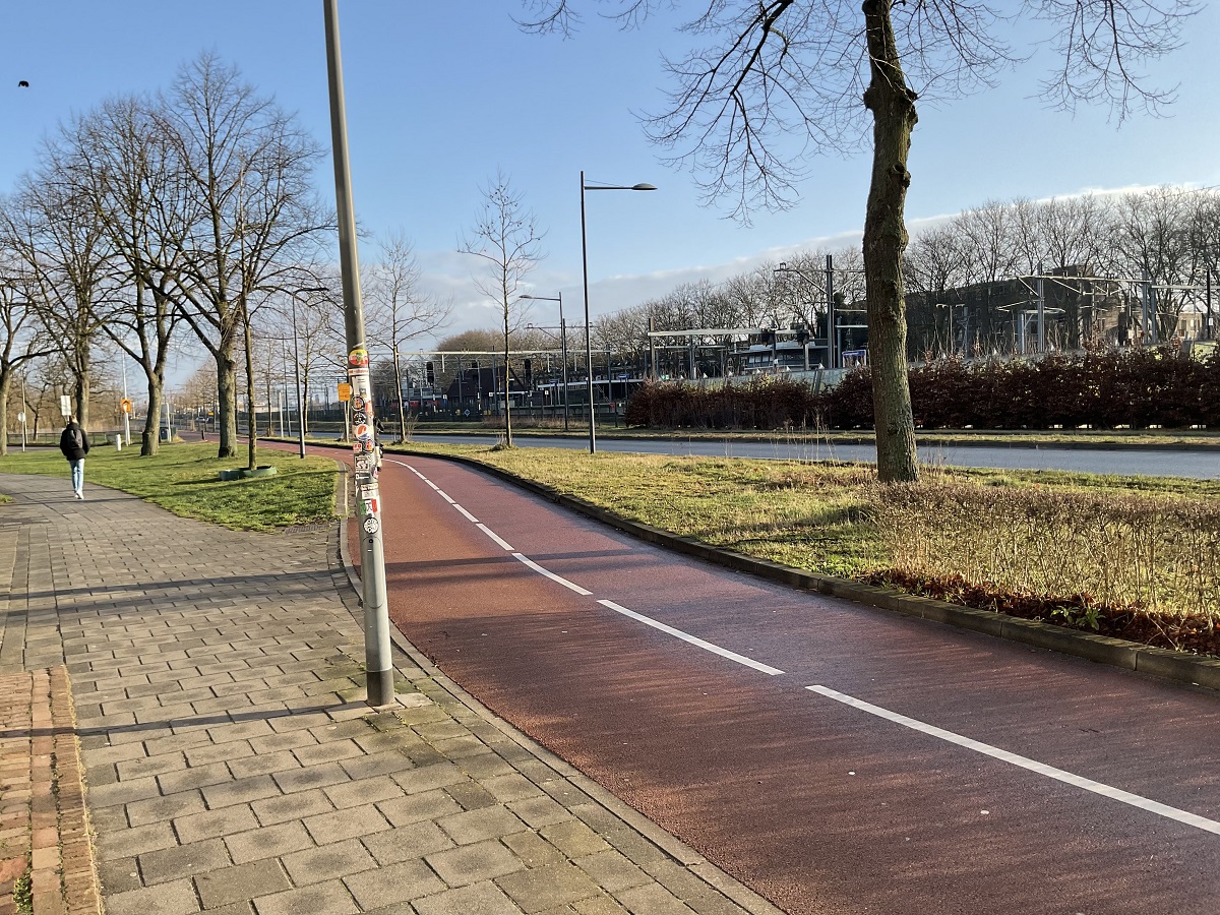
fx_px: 1022
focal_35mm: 29
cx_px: 610
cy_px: 458
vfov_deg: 48.2
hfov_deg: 61.7
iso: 16
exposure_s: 1/855
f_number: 1.8
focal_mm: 3
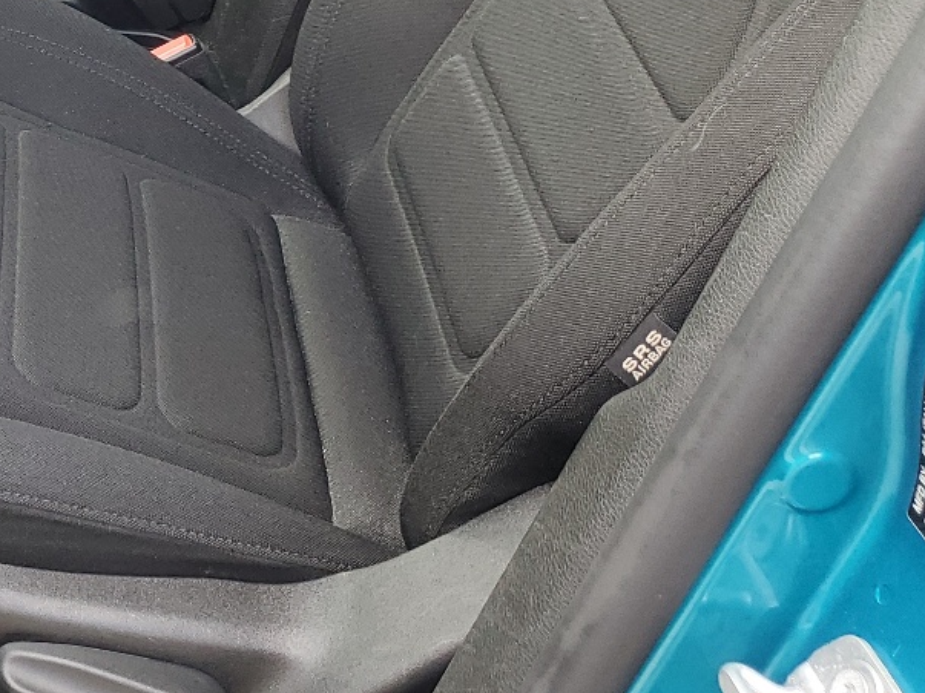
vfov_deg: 20.3
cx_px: -247
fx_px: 1843
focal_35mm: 69
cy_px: -78
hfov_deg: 24.8
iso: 50
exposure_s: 1/147
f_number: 1.5
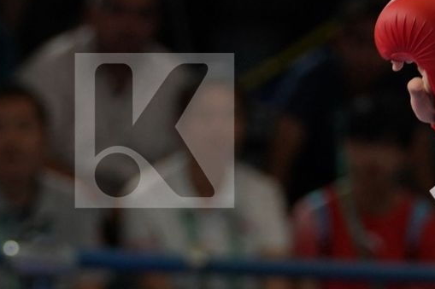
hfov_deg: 2.7
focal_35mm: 775
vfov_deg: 1.8
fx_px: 9361
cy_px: 432
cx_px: 155
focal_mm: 146
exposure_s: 1/1000
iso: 1000
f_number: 2.8
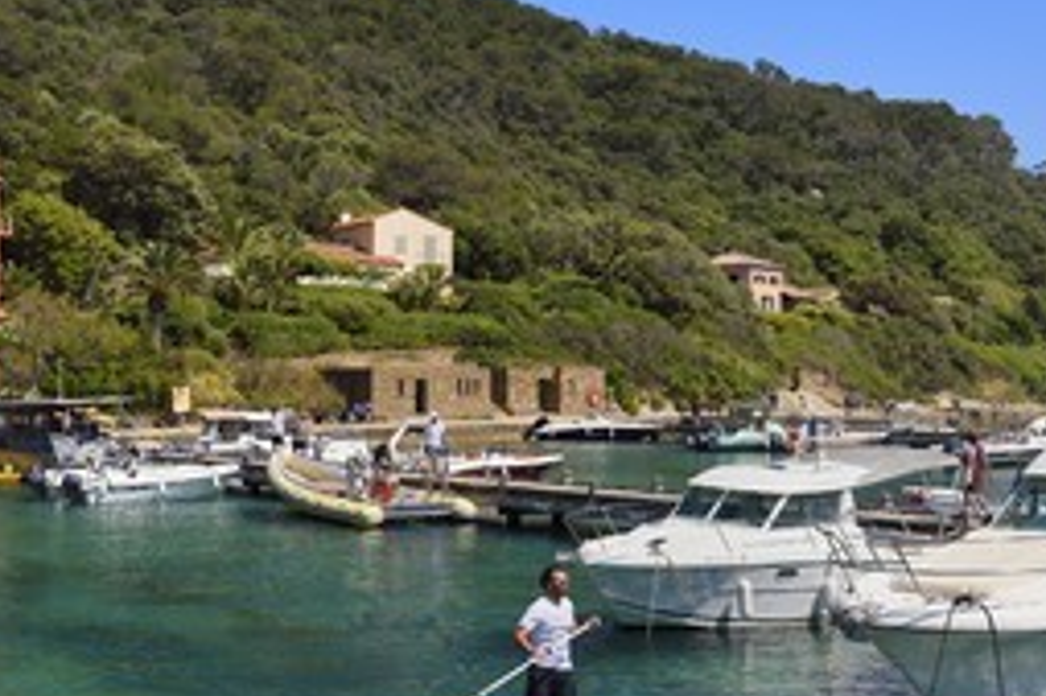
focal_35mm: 53
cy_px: 404
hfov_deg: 37.2
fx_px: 1539
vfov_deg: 25.5
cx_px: 360
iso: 200
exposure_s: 1/1250
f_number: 9
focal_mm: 32
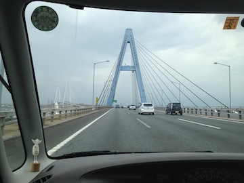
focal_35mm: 33
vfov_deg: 42.9
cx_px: 122
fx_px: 233
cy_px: 92
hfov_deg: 55.4
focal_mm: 4.12
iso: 50
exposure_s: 1/786
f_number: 2.4
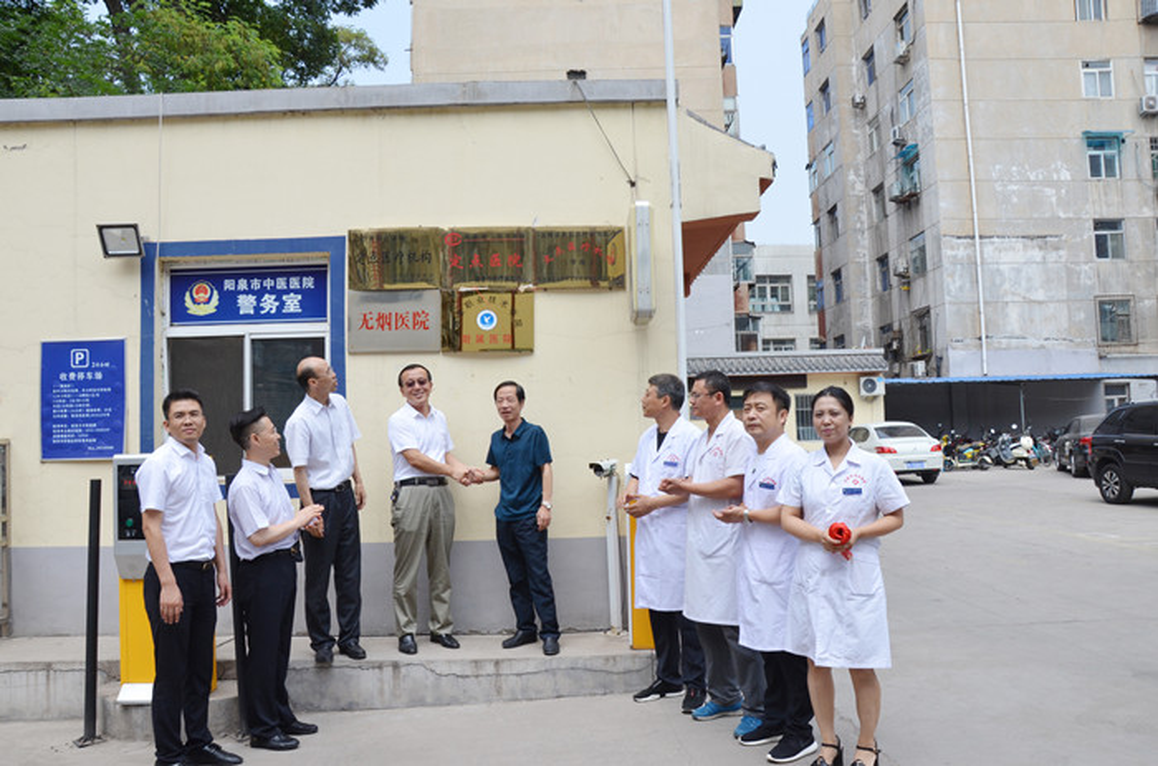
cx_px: 579
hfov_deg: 67.5
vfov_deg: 47.7
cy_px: 383
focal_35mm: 27
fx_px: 866
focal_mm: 18
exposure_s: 1/350
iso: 400
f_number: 9.5
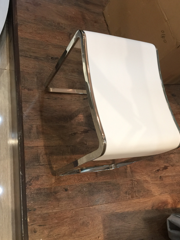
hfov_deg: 41.7
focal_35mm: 34
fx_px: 236
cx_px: 100
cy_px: 125
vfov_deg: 53.9
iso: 50
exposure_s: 1/17
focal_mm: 4.15
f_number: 2.2
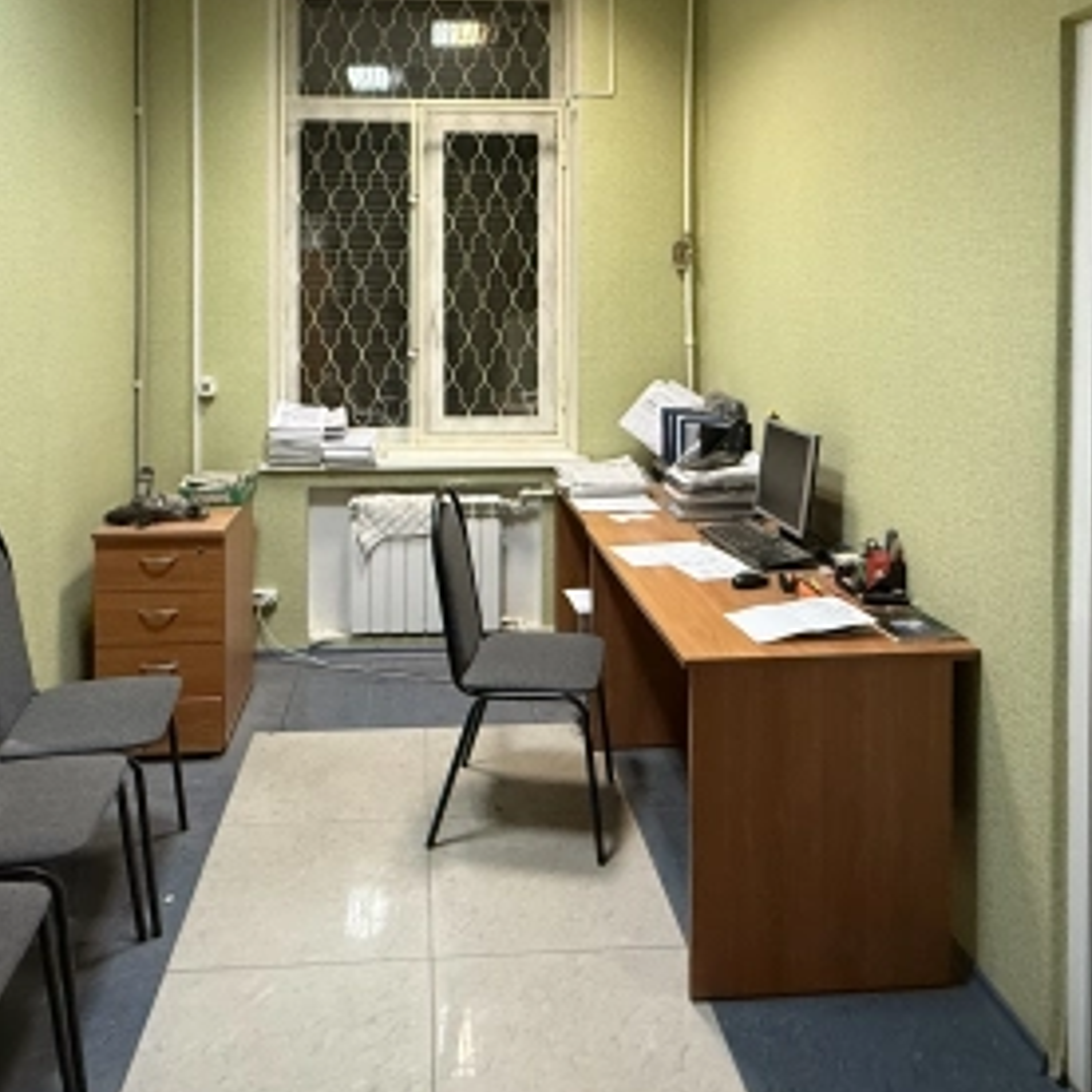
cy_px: 305
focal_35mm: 28
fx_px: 999
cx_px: 502
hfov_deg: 57.2
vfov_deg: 55.2
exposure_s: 1/50
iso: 500
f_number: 2.2
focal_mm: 2.22
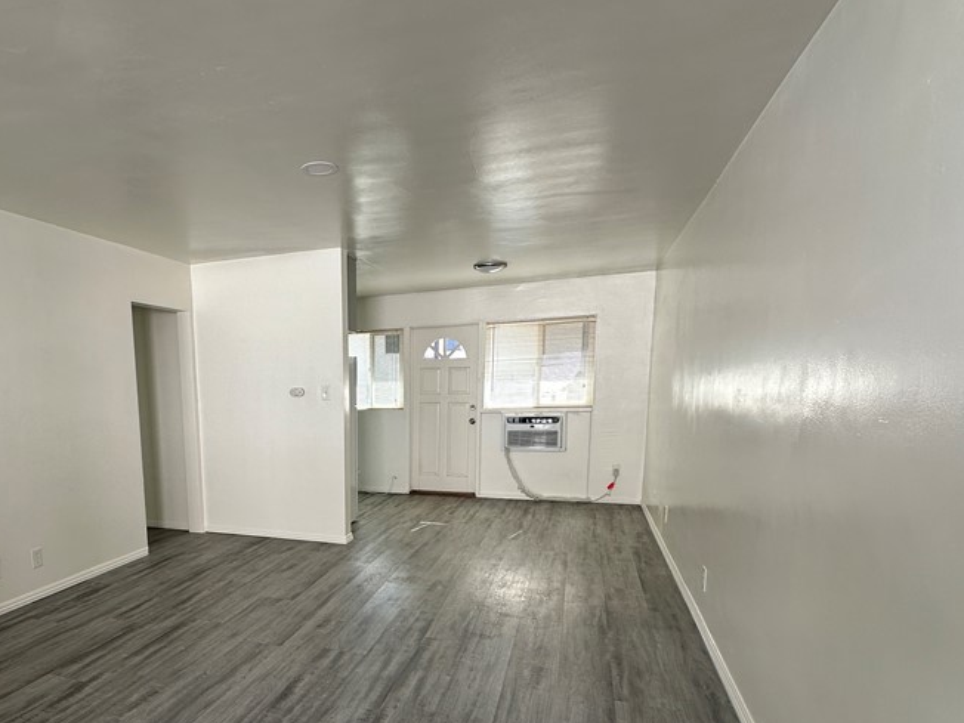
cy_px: 482
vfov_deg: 59.7
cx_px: 316
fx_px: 613
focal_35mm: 22
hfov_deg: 73.9
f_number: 2.2
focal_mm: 2.22
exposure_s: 1/122
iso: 40
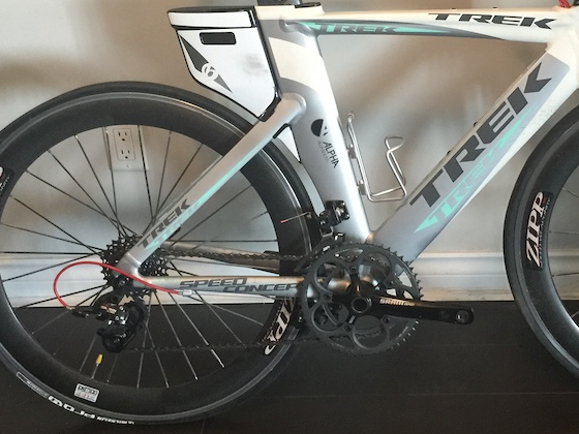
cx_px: 399
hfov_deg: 35.7
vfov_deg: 27.0
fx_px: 886
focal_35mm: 53
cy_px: 82
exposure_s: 1/15
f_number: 2.2
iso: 125
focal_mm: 4.15
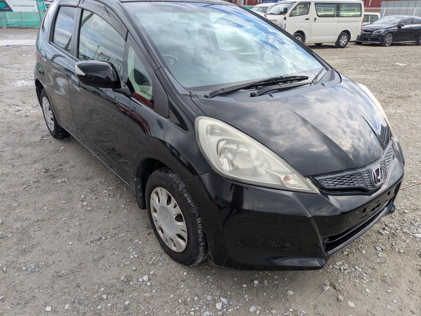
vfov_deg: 54.9
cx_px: 210
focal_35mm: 25
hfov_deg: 69.4
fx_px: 304
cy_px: 158
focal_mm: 5.43
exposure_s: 1/781
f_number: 1.89
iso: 48
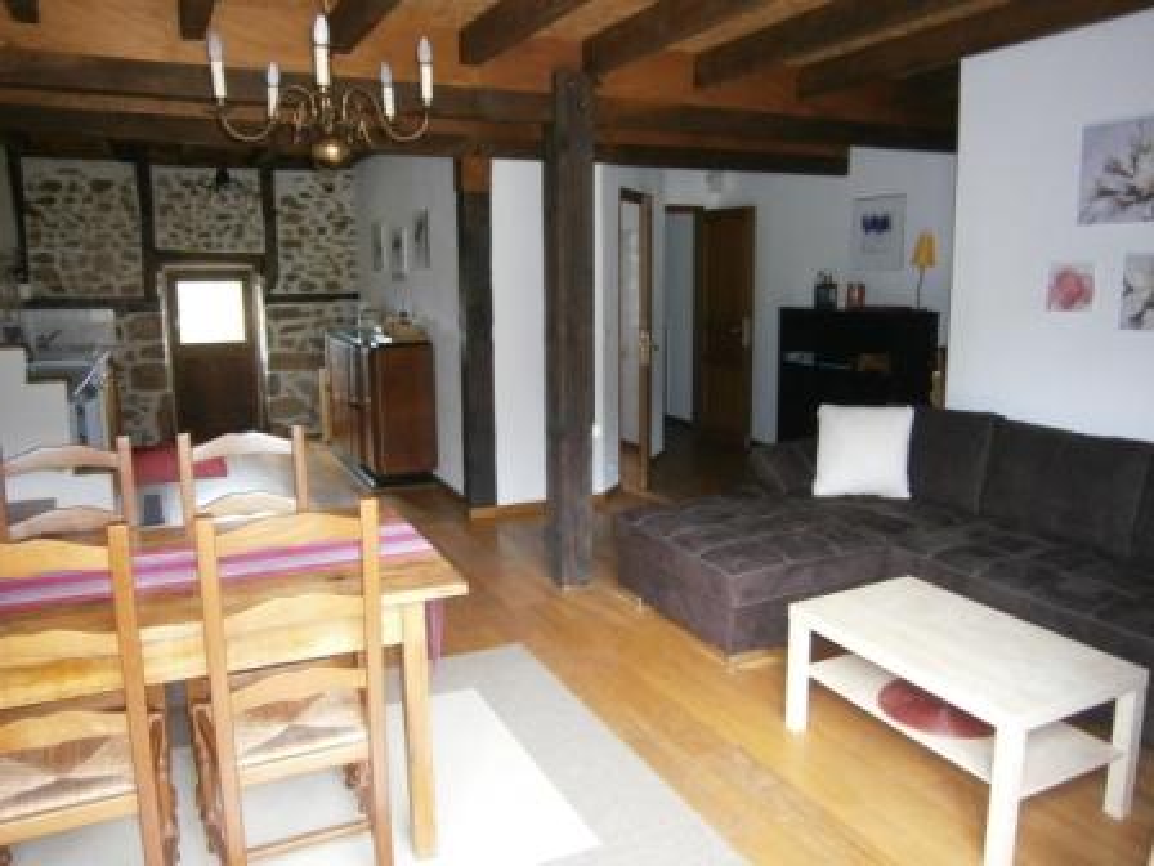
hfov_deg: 67.3
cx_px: 577
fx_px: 867
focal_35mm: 26
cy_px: 433
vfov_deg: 53.1
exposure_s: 1/30
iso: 320
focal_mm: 4.7
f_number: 2.8
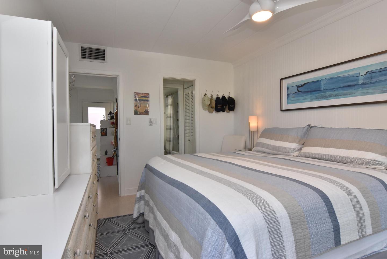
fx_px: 194
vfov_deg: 67.5
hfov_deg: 90.0
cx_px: 194
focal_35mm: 18
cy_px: 130
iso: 800
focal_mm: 12
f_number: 11
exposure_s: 1/50
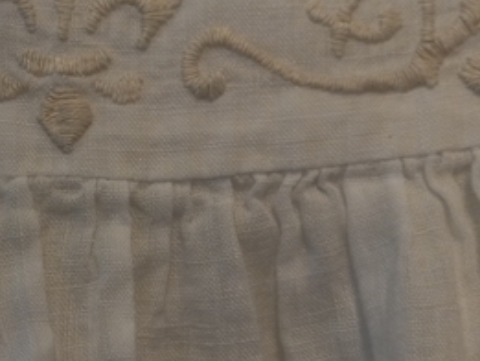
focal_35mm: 62
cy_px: 215
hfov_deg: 30.0
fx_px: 860
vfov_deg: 23.6
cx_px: 57
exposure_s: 1/60
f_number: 1.8
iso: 200
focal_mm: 3.94
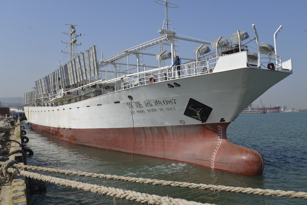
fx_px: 273
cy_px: 102
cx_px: 154
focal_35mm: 32
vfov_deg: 41.1
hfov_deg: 58.7
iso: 100
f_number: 9
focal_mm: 32
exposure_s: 1/320
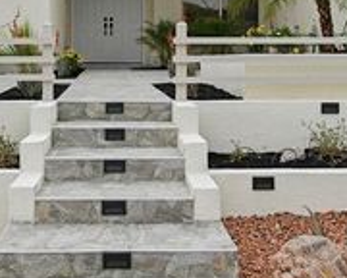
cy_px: 67
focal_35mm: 52
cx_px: 110
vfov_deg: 28.7
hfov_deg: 35.6
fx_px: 534
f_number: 10
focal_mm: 20
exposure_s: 1/640
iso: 64
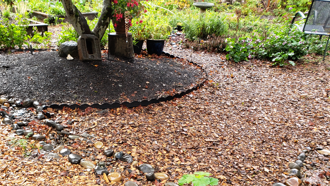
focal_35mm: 38
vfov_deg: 30.0
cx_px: 124
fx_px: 333
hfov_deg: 52.2
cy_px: 163
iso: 64
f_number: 2.4
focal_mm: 4.3
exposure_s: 1/120
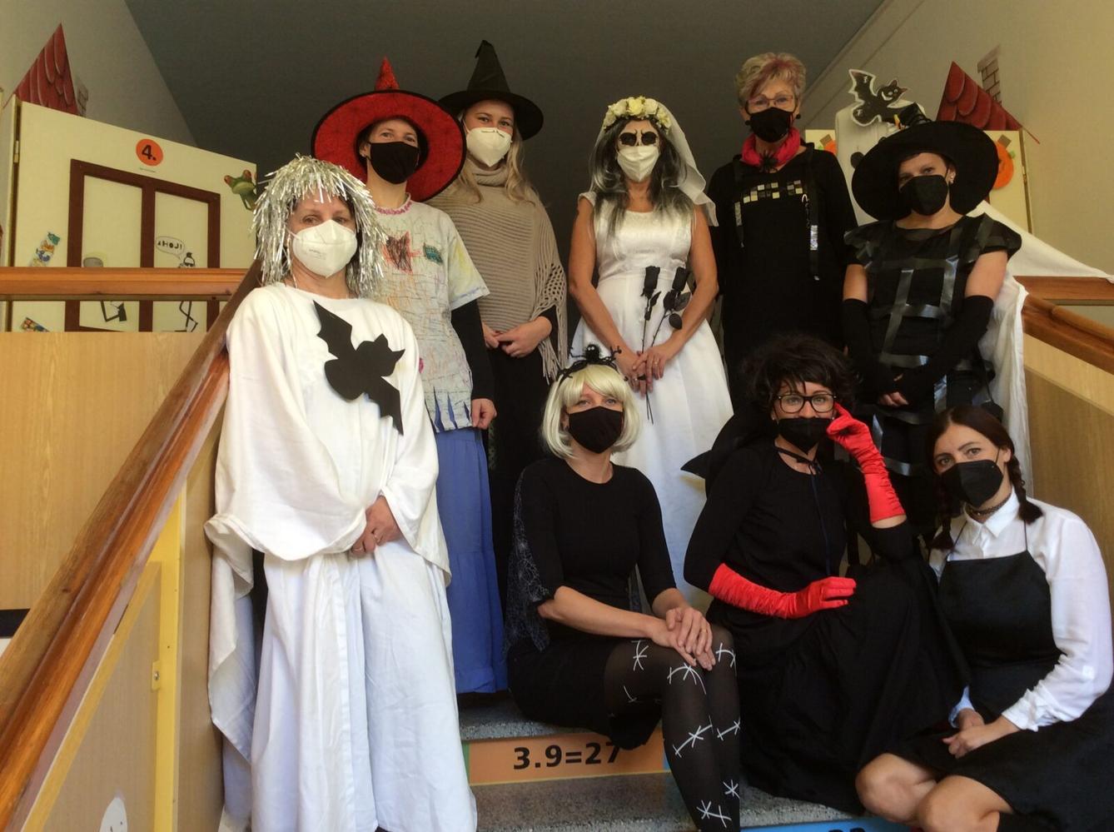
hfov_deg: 56.9
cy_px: 416
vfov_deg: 44.0
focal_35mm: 32
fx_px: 1028
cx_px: 557
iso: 40
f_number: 2.4
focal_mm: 3.3
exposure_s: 1/33
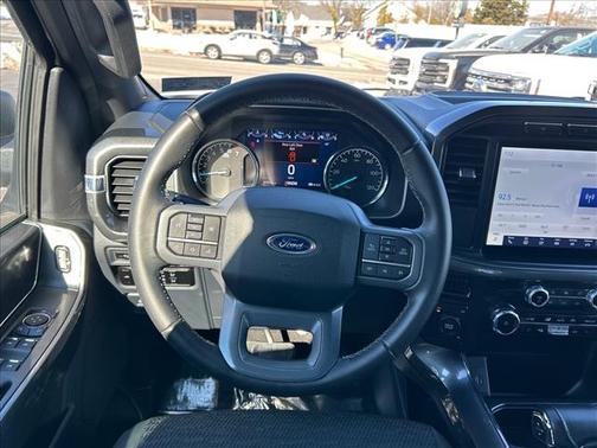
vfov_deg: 53.1
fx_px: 448
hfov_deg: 67.3
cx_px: 298
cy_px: 224
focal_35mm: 26
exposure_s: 1/226
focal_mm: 5.7
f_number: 1.5
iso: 40
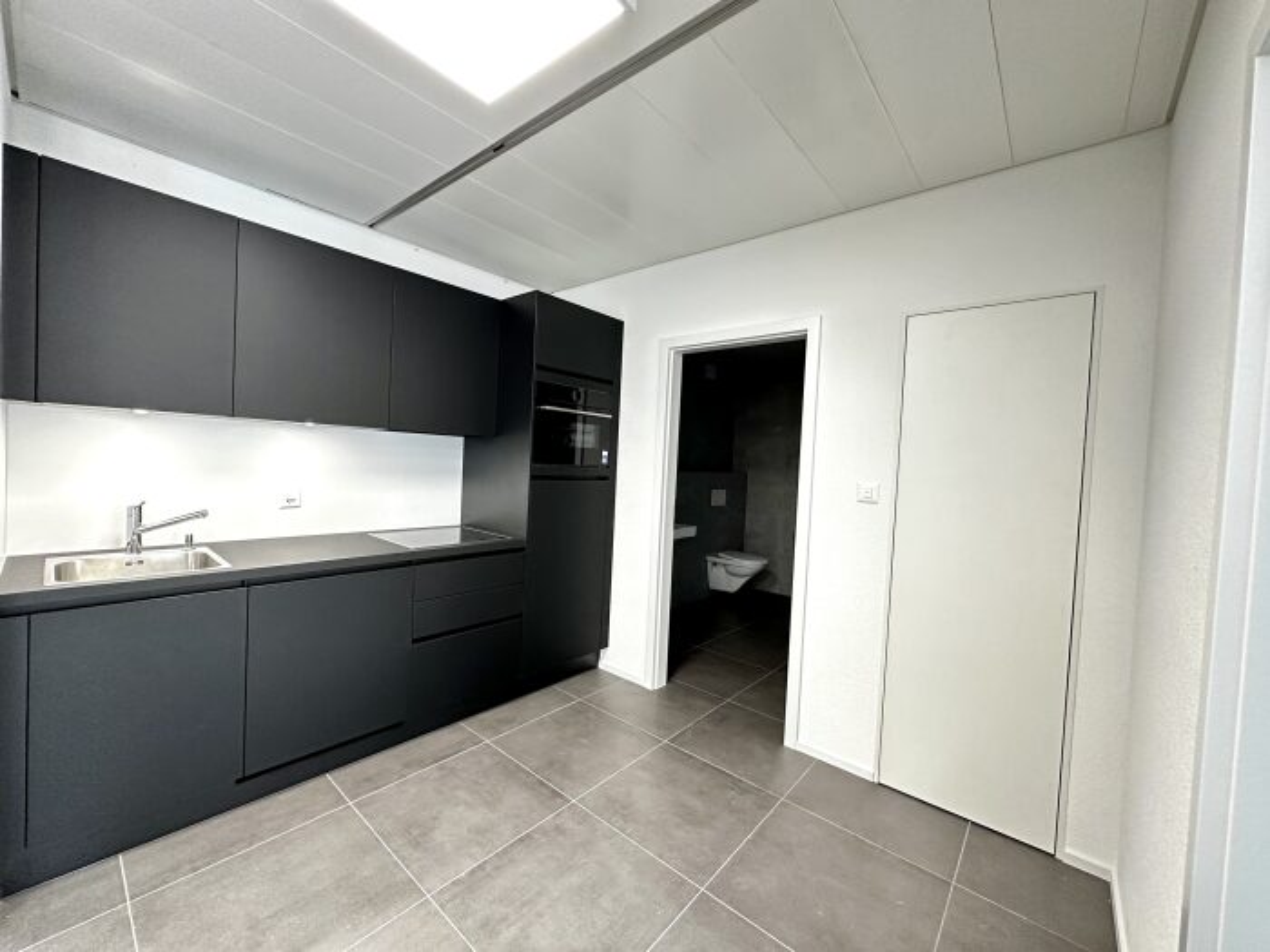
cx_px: 635
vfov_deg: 85.7
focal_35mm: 14
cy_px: 476
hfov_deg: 102.1
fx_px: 514
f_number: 2.2
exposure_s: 1/50
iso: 400
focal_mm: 2.22
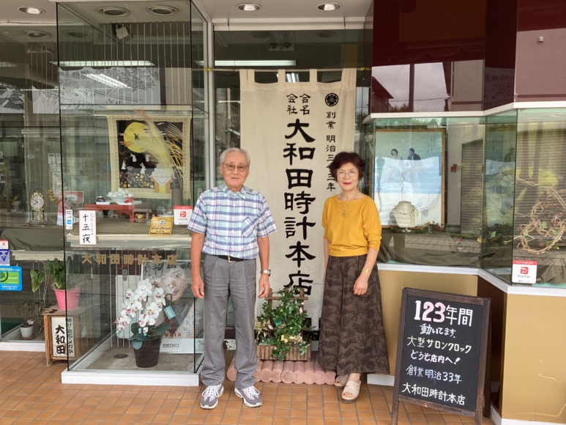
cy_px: 212
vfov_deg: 45.5
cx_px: 283
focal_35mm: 31
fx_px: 507
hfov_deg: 58.3
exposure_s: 1/103
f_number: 2.4
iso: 25
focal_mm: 3.3
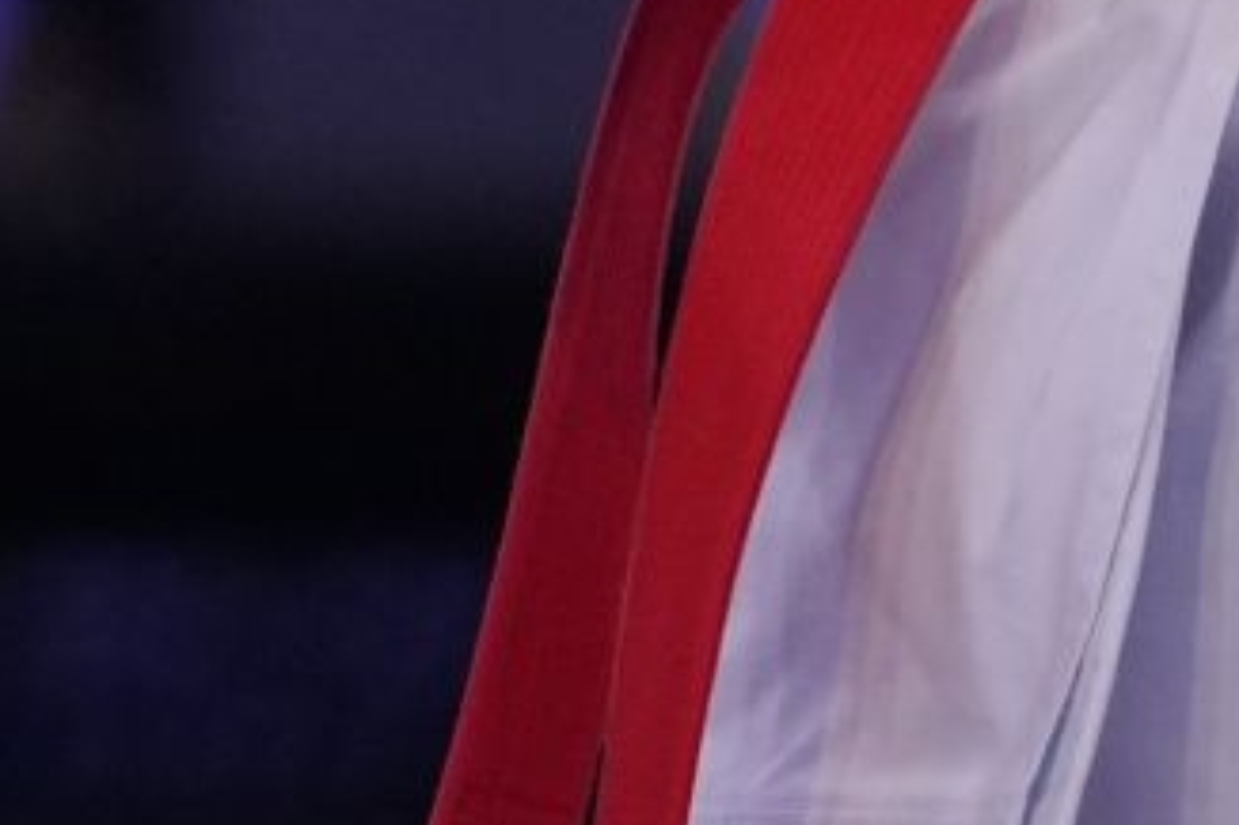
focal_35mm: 1658
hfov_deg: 1.2
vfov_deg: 0.8
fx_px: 57031
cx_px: -543
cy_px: -1061
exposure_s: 1/1000
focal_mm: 200
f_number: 2.8
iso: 1250
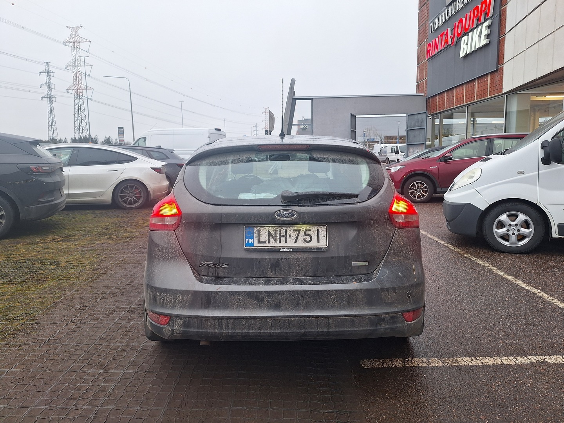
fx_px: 375
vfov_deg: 58.9
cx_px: 282
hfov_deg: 73.9
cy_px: 212
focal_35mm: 23
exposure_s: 1/100
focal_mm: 5.54
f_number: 1.8
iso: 64
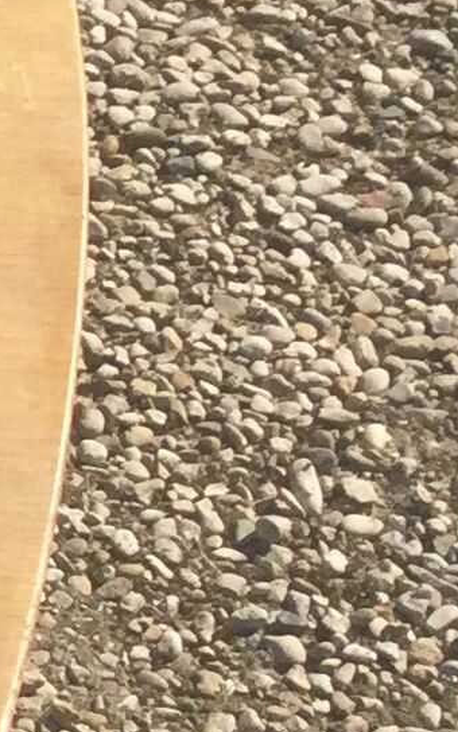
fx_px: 3934
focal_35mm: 197
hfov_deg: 5.6
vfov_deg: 10.6
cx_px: -1448
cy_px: 126
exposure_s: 1/1359
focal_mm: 3.3
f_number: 2.4
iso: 25
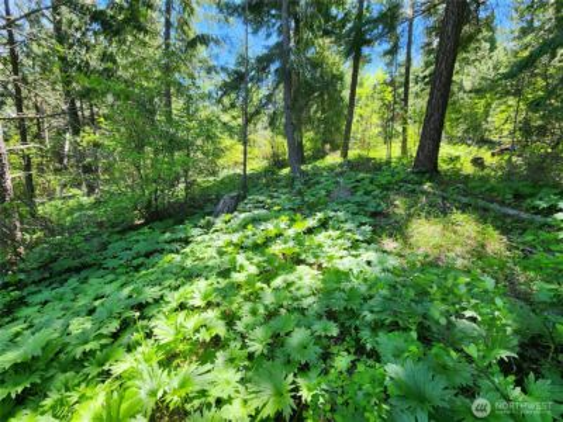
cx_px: 282
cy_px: 211
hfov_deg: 106.2
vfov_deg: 89.9
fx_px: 211
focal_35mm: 13
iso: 50
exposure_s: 1/198
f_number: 2.2
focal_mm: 2.2
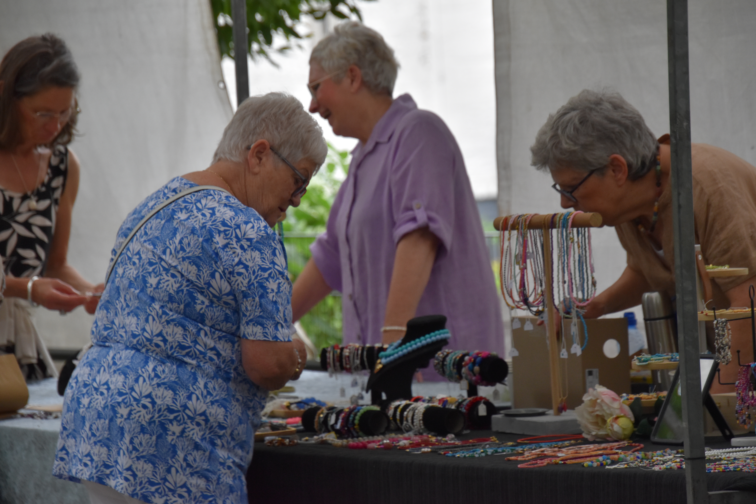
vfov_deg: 5.4
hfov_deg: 8.1
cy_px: 252
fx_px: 5355
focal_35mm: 255
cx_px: 378
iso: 1100
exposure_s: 1/500
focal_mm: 170
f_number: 5.6
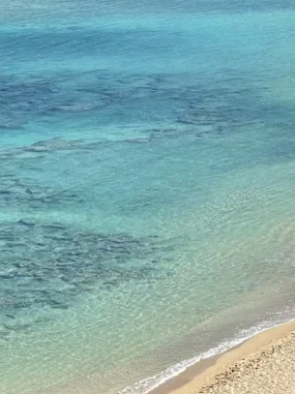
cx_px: 273
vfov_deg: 12.1
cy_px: -53
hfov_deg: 9.2
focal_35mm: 161
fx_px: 1830
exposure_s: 1/1220
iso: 20
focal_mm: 7.5
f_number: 2.2
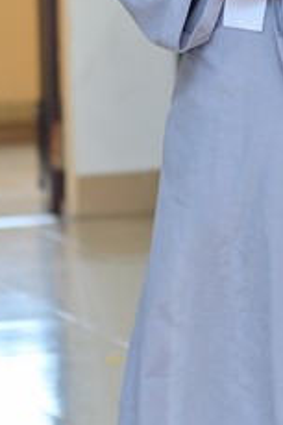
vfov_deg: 8.6
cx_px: 269
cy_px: 55
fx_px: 2834
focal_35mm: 240
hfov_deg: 5.7
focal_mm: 85
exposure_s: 1/200
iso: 400
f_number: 2.5
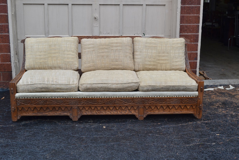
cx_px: 120
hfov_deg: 43.6
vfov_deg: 29.9
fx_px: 299
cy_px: 80
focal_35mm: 45
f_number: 8
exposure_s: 1/80
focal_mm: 30
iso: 400
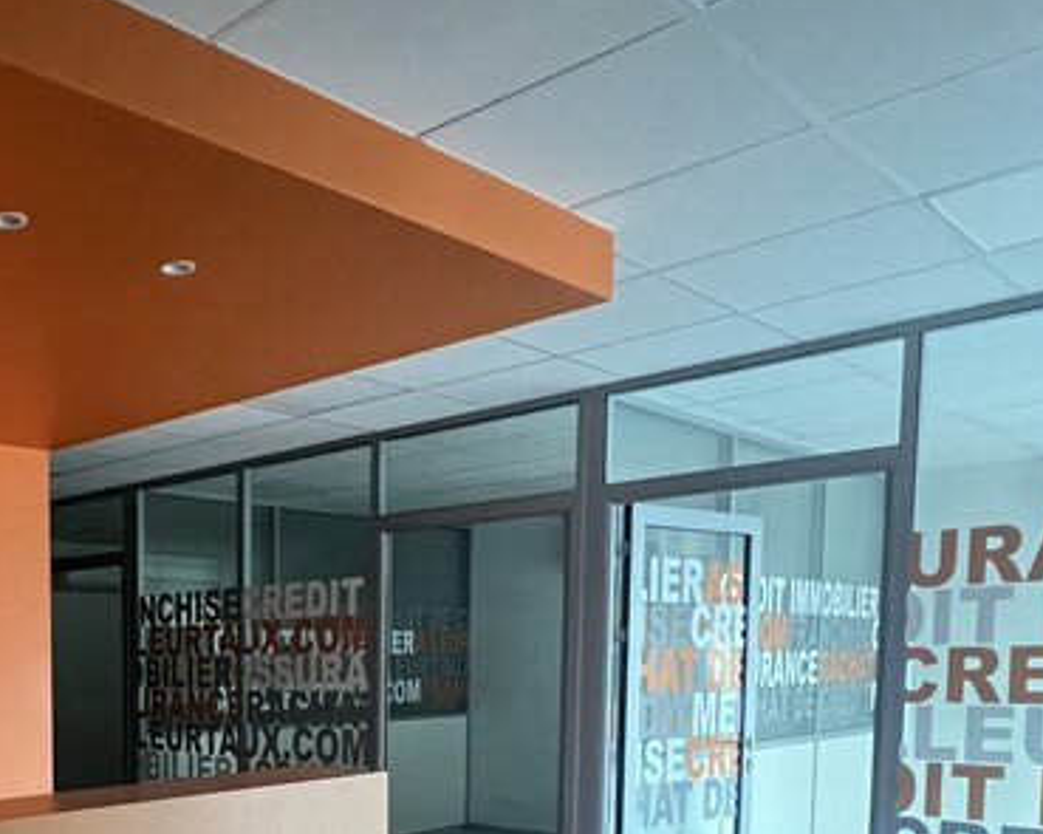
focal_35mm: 33
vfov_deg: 41.0
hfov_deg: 48.5
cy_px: 755
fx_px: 1018
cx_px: 105
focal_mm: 1.57
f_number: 1.8
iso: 640
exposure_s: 1/60
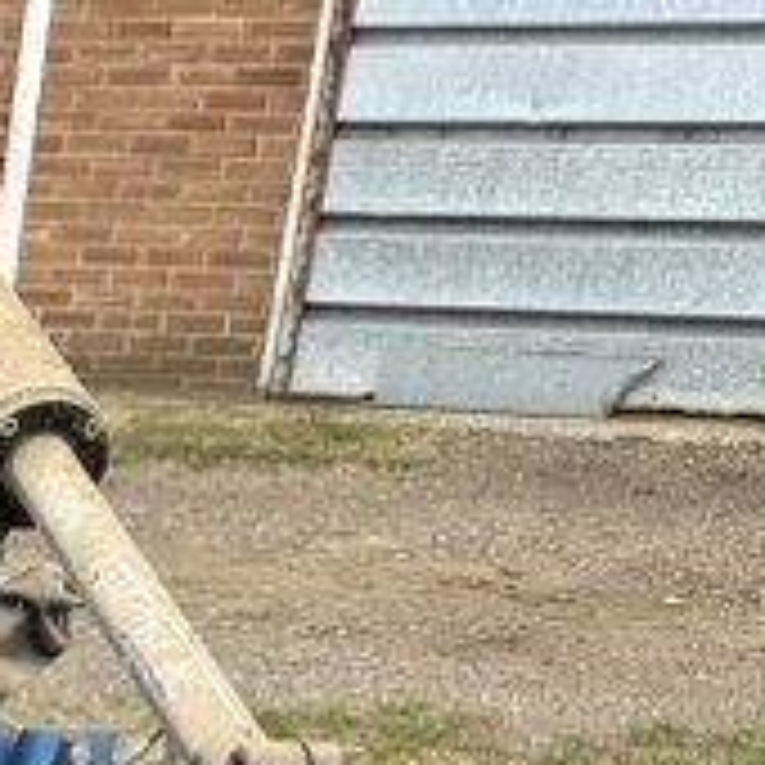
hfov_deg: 14.0
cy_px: 1278
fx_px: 2500
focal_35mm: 100
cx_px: -868
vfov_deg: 15.5
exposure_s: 1/1122
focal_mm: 6.76
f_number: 1.78
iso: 80
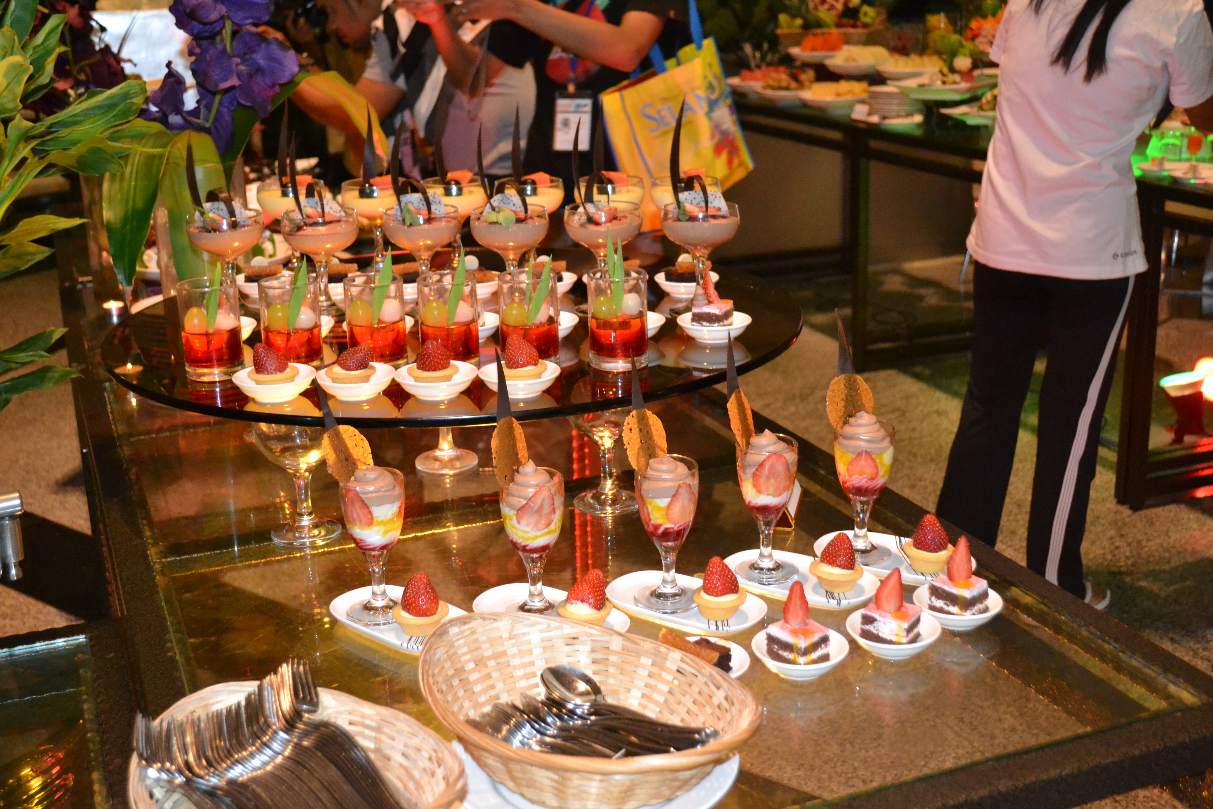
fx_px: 1415
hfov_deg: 46.4
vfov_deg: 31.9
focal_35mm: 42
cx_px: 606
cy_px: 404
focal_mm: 28
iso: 3200
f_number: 4.5
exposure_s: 1/60
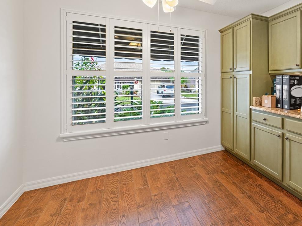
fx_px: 192
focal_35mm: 22
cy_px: 75
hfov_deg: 70.8
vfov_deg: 59.7
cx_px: 229
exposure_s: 1/2
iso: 500
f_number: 8
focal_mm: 14
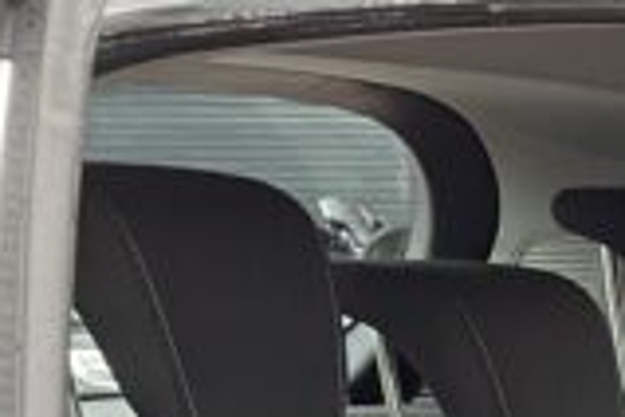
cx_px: 1494
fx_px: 2361
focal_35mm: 136
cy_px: 1149
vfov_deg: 8.7
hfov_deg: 12.1
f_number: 1.6
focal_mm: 4.2
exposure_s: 1/60
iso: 200
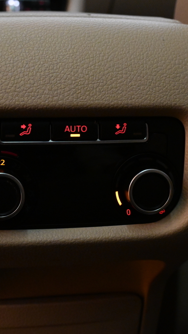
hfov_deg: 21.9
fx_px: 485
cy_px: 166
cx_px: 70
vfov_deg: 38.0
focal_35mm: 55
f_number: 5.6
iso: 5000
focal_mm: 23
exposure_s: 1/100
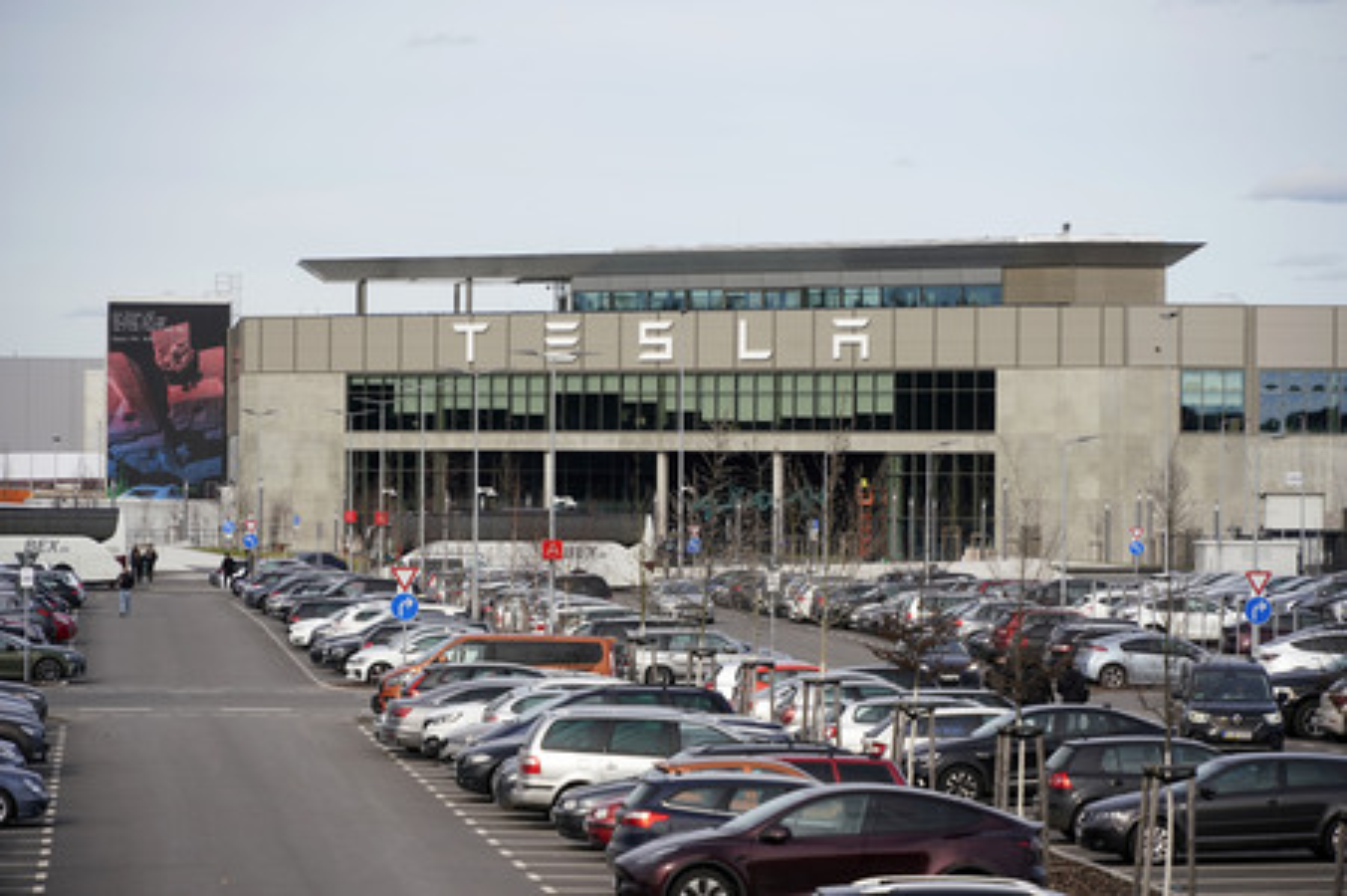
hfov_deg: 13.5
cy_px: 448
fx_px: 5683
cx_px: 674
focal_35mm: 152
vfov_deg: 9.0
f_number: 5.6
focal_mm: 152
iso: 320
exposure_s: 1/1000
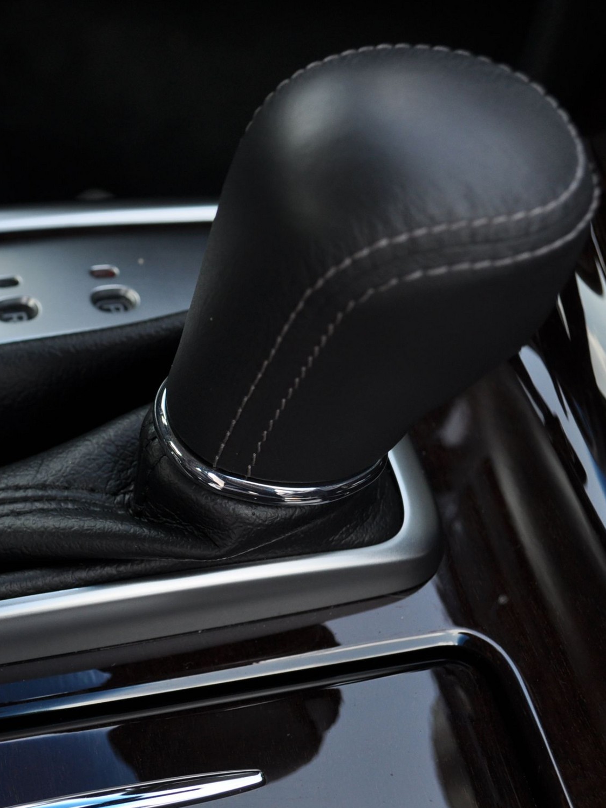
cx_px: 56
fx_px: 1797
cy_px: 403
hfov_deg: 18.8
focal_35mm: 77
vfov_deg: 25.3
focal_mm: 32
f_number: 5.6
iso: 220
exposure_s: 1/125
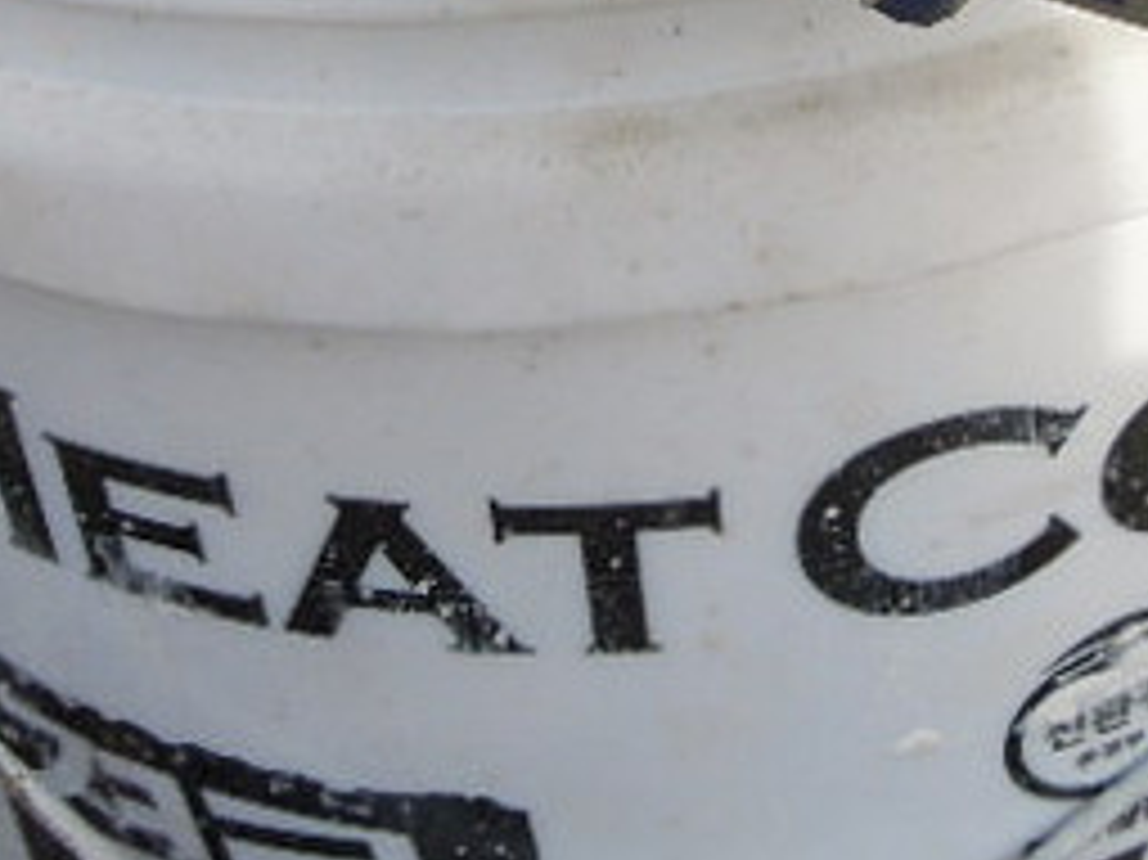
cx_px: 518
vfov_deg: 14.9
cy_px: -288
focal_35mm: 94
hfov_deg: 20.9
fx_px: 3116
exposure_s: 1/1250
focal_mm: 4.3
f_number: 3.2
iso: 160
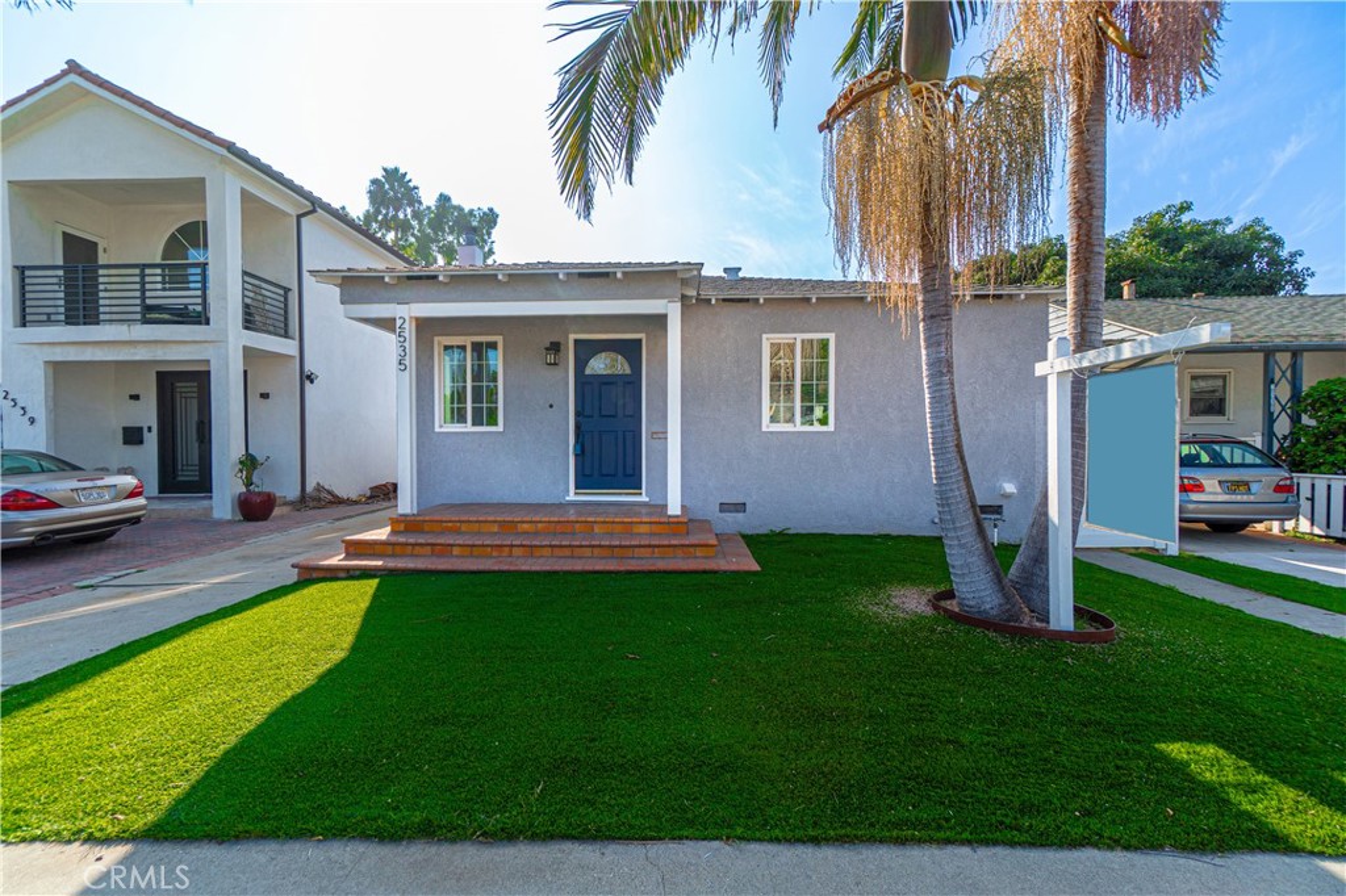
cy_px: 448
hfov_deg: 100.4
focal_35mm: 15
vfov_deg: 77.3
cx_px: 673
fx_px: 561
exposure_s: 1/250
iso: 100
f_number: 6.3
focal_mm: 10
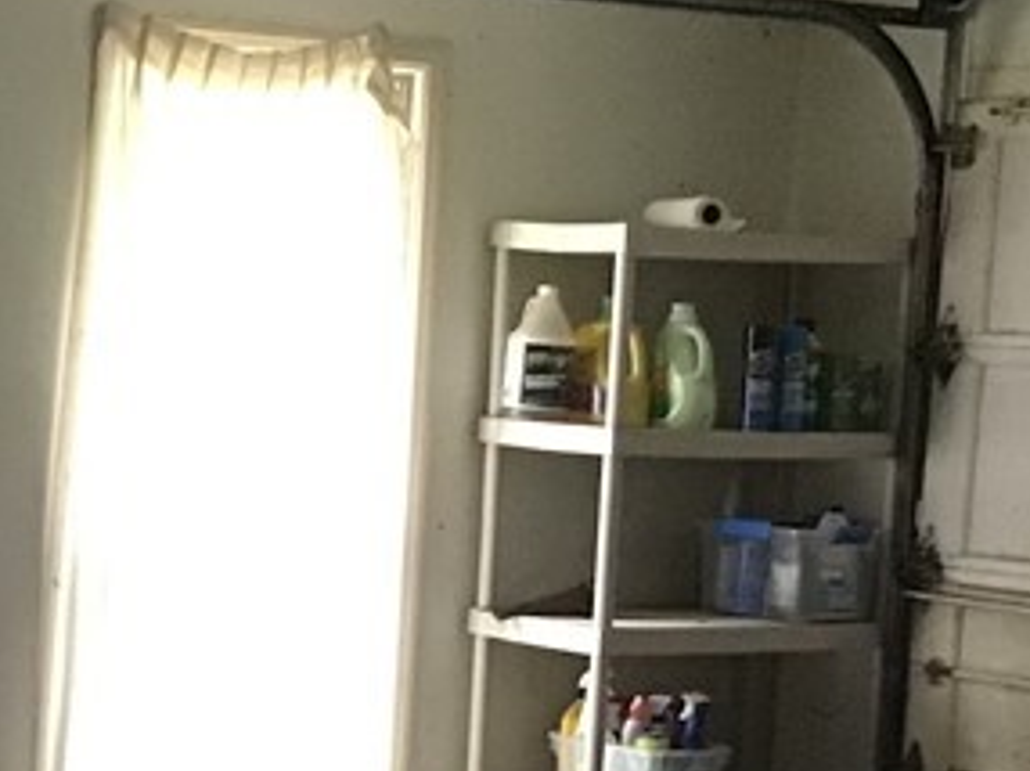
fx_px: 3300
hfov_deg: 17.4
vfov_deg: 13.2
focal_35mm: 111
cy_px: 645
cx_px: 22
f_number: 2.4
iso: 320
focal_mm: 3.3
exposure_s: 1/15
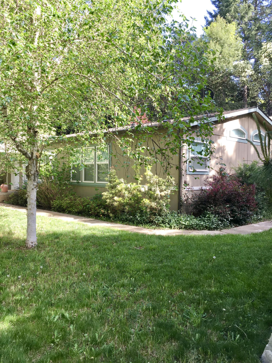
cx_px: 136
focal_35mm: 29
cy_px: 182
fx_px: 304
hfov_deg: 48.2
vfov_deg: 61.7
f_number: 2.2
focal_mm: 4.15
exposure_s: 1/191
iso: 25
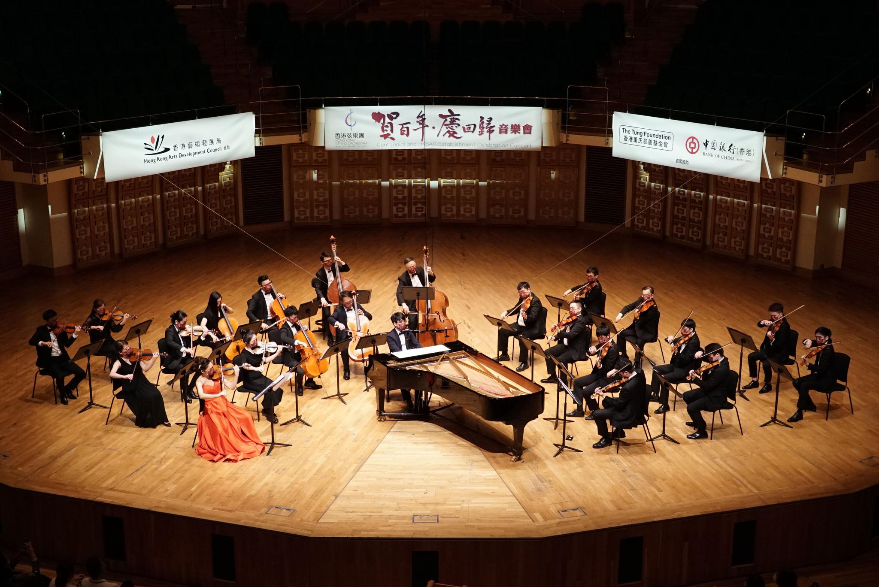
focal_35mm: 46
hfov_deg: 42.7
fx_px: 1124
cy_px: 294
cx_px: 440
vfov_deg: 29.3
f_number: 4.5
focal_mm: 46
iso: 5000
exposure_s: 1/160
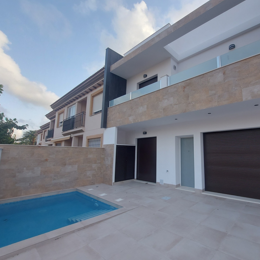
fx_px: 136
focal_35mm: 16
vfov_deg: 87.4
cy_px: 134
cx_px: 165
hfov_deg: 85.4
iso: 50
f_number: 2.2
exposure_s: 1/284
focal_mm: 1.74
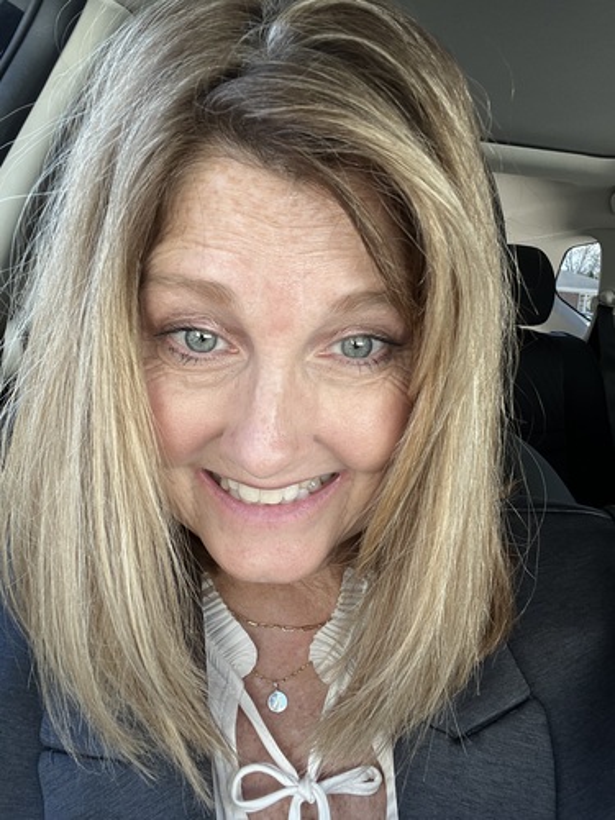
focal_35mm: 30
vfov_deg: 60.0
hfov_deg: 46.8
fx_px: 711
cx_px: 308
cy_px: 410
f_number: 2.2
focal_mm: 2.71
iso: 40
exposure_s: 1/121
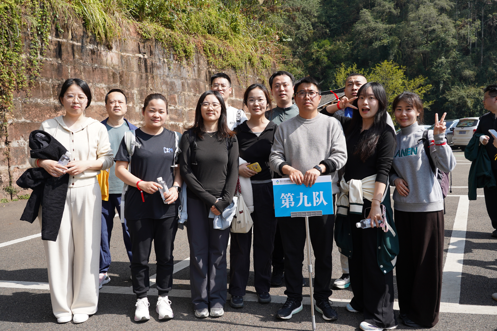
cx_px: 248
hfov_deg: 58.7
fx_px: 442
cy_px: 166
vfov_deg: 41.1
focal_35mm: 32
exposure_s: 1/500
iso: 200
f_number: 5.6
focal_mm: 32
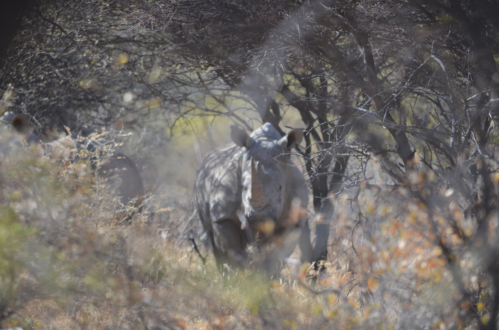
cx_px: 256
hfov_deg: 4.5
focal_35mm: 462
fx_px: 6391
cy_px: 161
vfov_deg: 3.0
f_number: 5.6
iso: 320
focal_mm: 300
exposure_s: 1/500
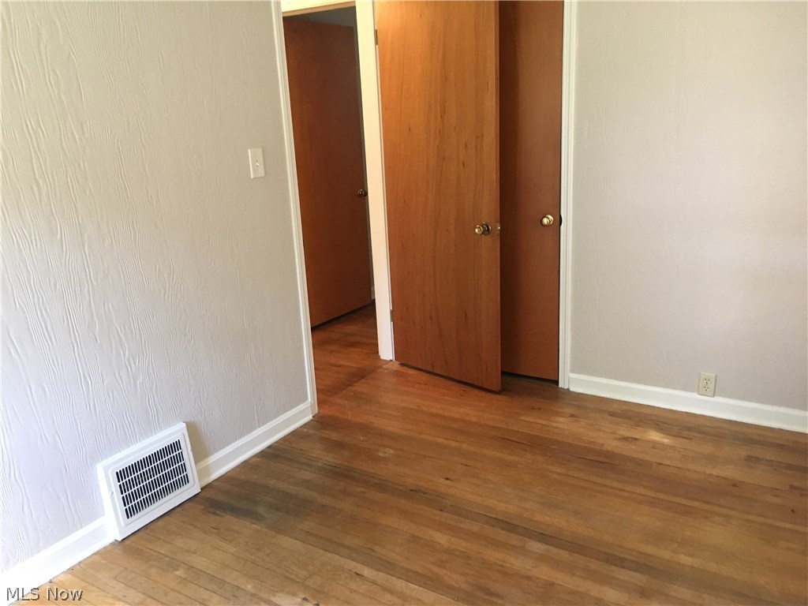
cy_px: 303
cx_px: 404
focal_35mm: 29
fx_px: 677
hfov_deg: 61.7
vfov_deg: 48.2
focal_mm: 4.15
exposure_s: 1/24
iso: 200
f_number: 2.2
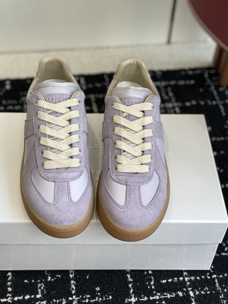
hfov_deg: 24.0
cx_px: 99
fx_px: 535
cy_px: 138
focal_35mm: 61
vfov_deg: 31.7
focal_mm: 6
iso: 25
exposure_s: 1/122
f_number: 2
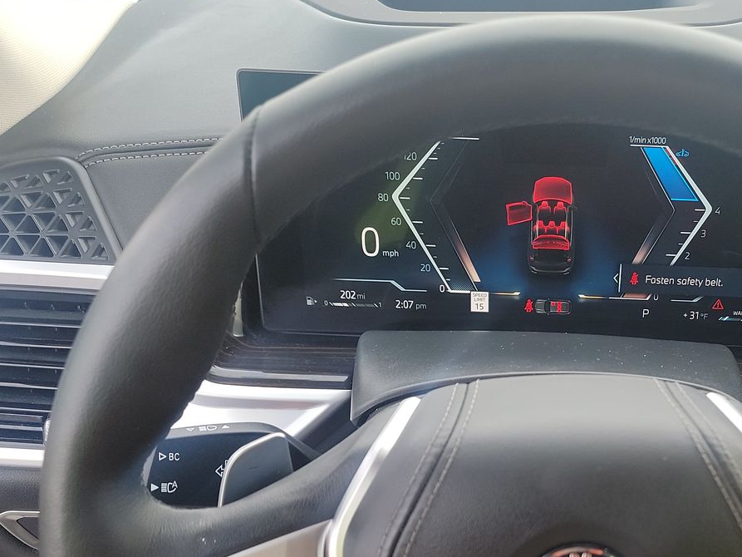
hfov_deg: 42.5
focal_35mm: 43
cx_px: 558
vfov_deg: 32.3
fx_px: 922
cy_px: 475
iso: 68
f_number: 1.8
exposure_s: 1/59
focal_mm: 6.7
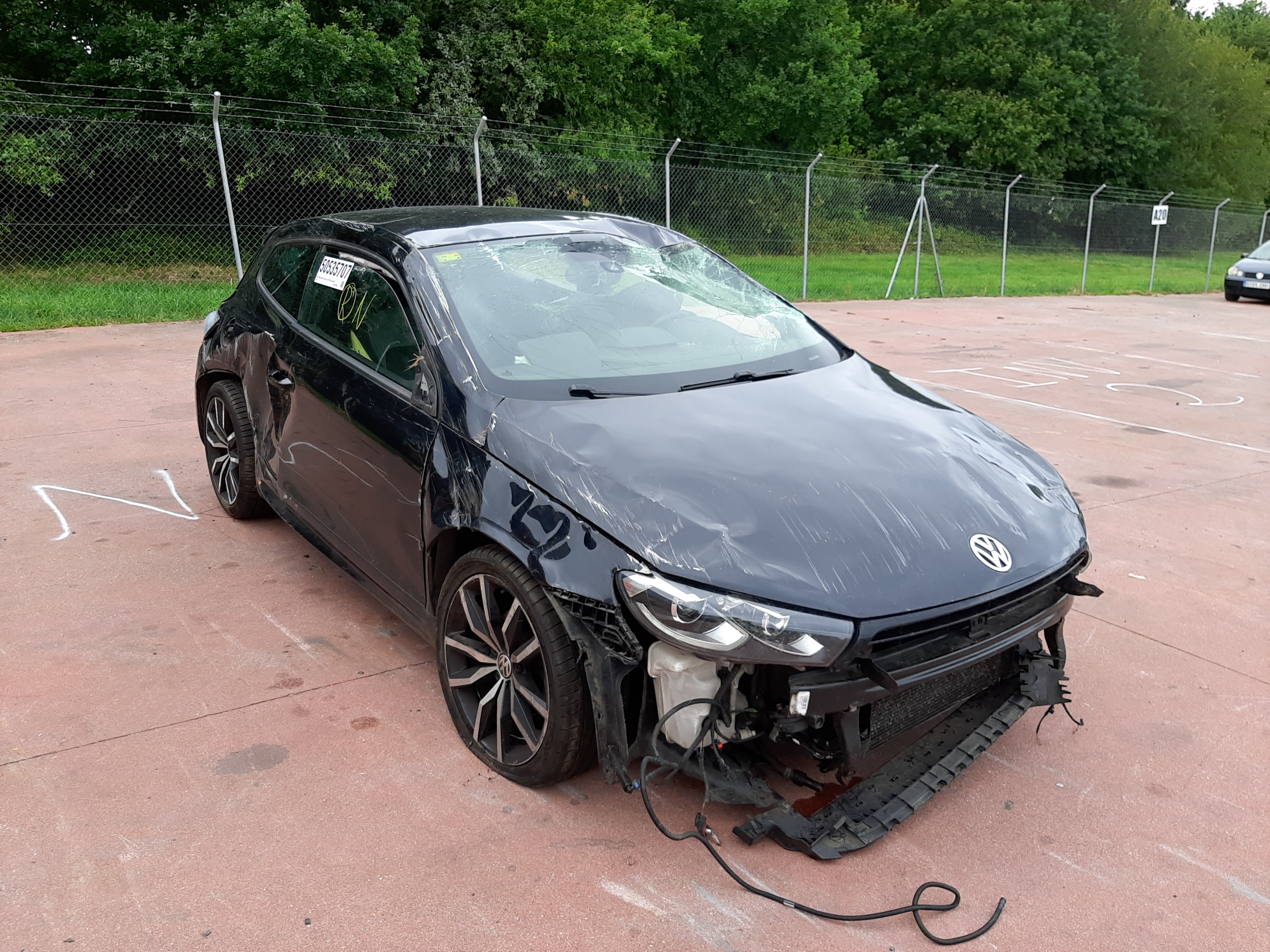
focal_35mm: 26
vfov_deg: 53.1
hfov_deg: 67.3
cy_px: 476
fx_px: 954
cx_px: 635
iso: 40
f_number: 1.7
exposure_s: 1/554
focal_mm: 3.92
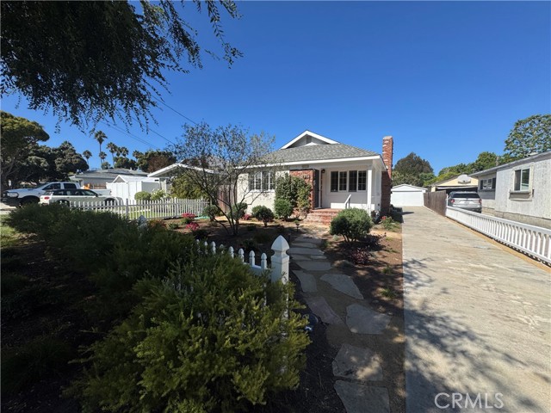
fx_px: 223
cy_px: 206
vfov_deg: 85.7
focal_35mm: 14
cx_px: 276
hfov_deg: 102.1
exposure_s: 1/2770
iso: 50
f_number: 2.2
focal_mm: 2.22
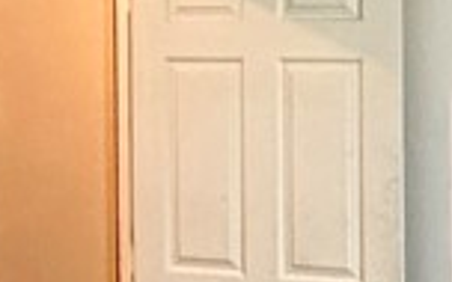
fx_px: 1232
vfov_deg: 13.0
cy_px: 24
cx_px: 360
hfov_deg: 20.6
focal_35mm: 100
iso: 800
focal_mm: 2.22
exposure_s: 1/60
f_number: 2.2
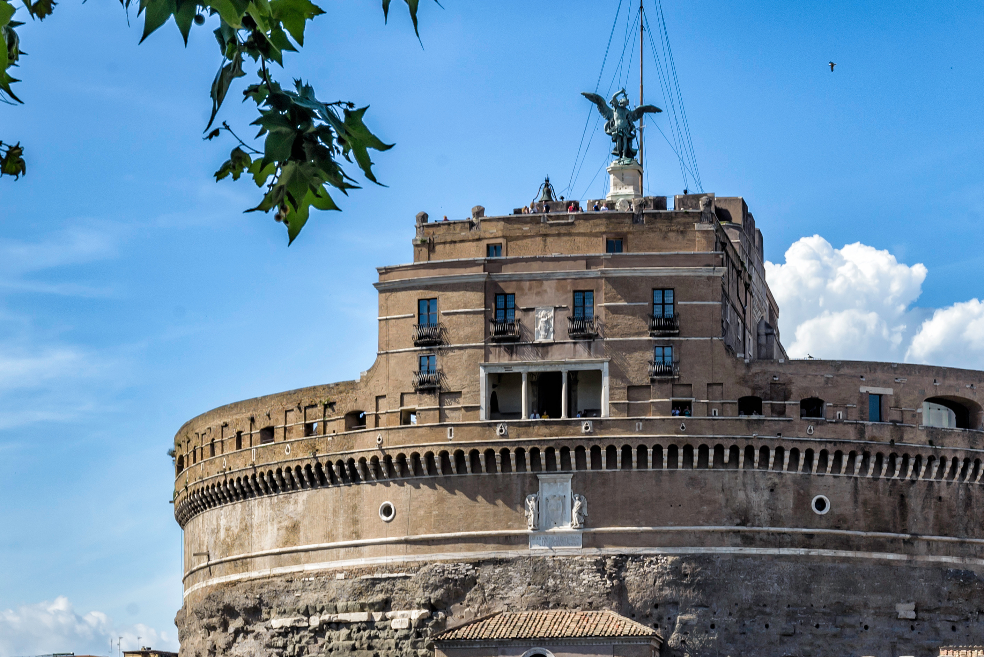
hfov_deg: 20.2
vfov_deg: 13.4
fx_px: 2762
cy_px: 681
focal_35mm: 101
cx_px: 468
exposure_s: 1/125
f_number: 13
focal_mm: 48
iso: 200
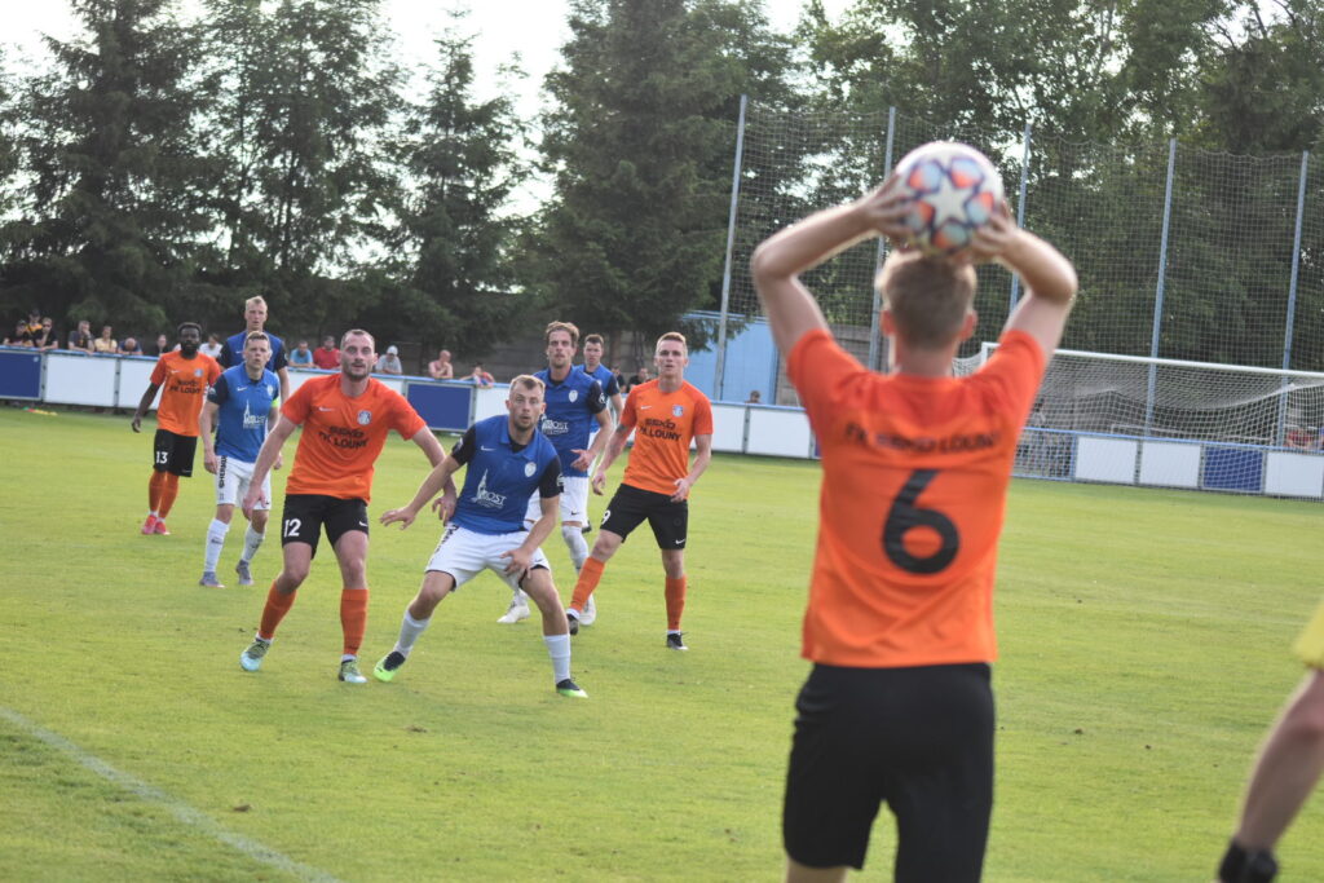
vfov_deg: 10.6
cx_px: 662
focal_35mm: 129
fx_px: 4745
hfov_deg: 15.9
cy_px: 442
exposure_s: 1/1000
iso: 400
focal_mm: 86
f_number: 4
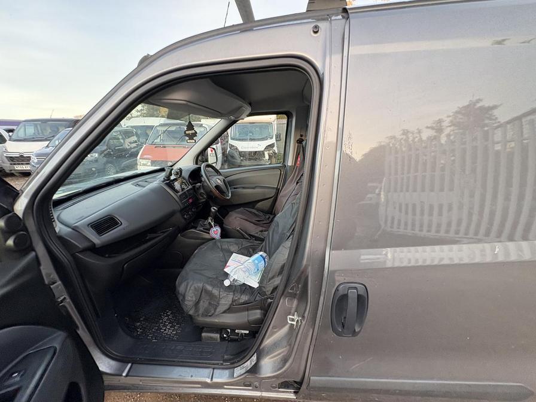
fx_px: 217
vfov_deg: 85.7
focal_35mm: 14
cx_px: 268
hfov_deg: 102.1
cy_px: 201
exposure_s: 1/99
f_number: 2.2
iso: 200
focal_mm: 2.22
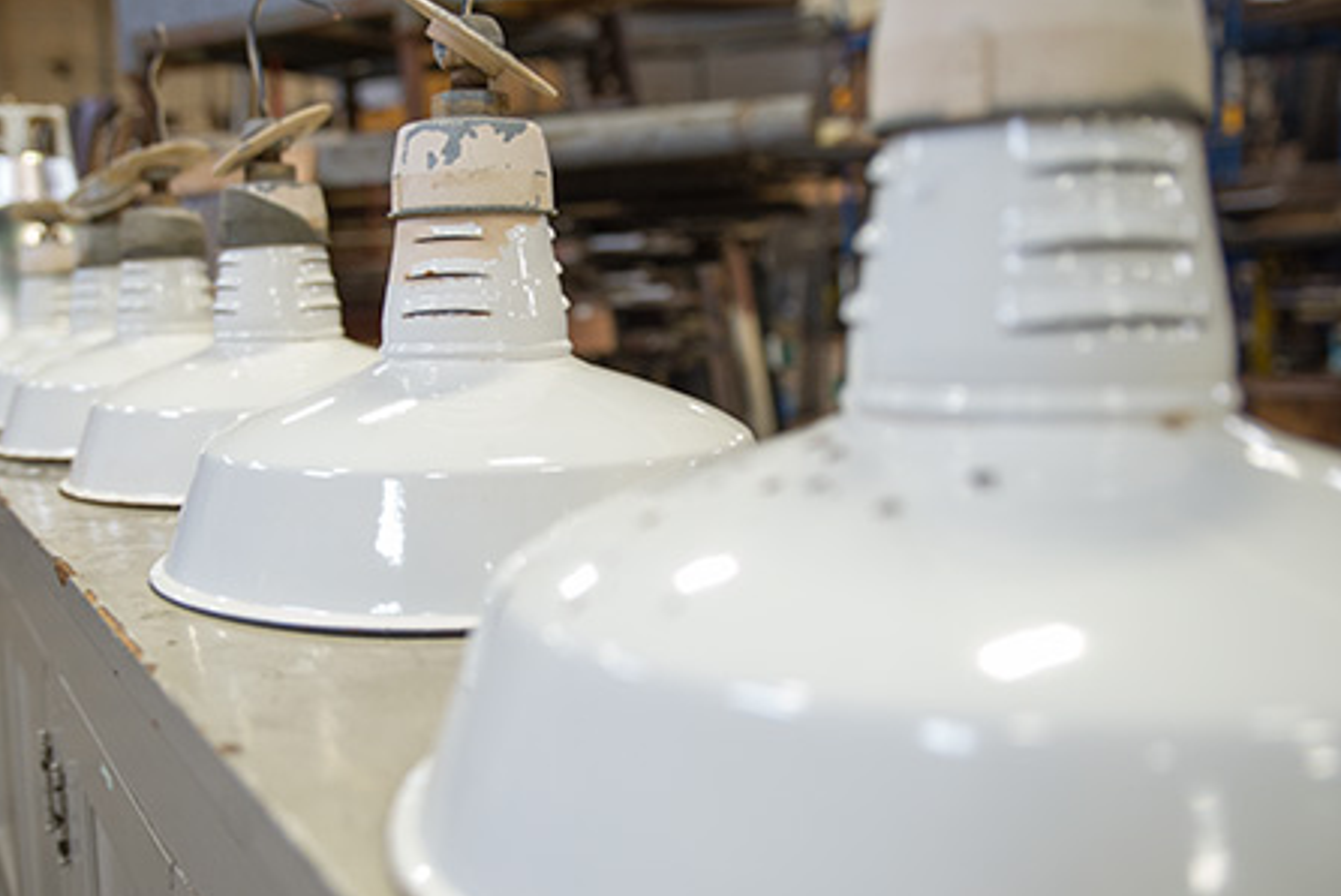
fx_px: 1454
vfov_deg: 34.3
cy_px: 434
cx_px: 604
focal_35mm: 39
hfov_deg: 49.4
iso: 1250
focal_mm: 30
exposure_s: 1/125
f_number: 3.3
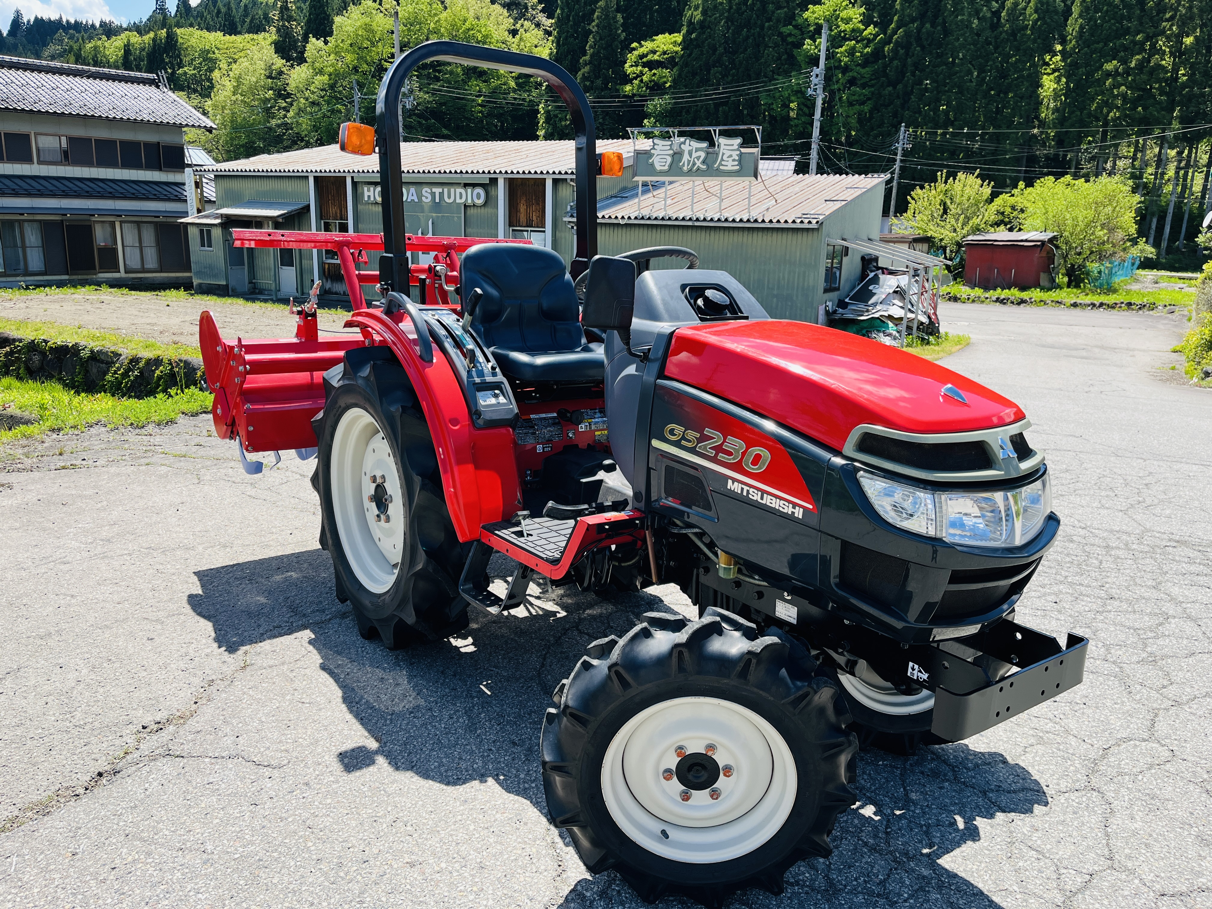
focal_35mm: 26
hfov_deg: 67.3
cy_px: 454
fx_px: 910
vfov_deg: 53.1
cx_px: 606
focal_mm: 5.1
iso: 50
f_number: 1.6
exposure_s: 1/1923
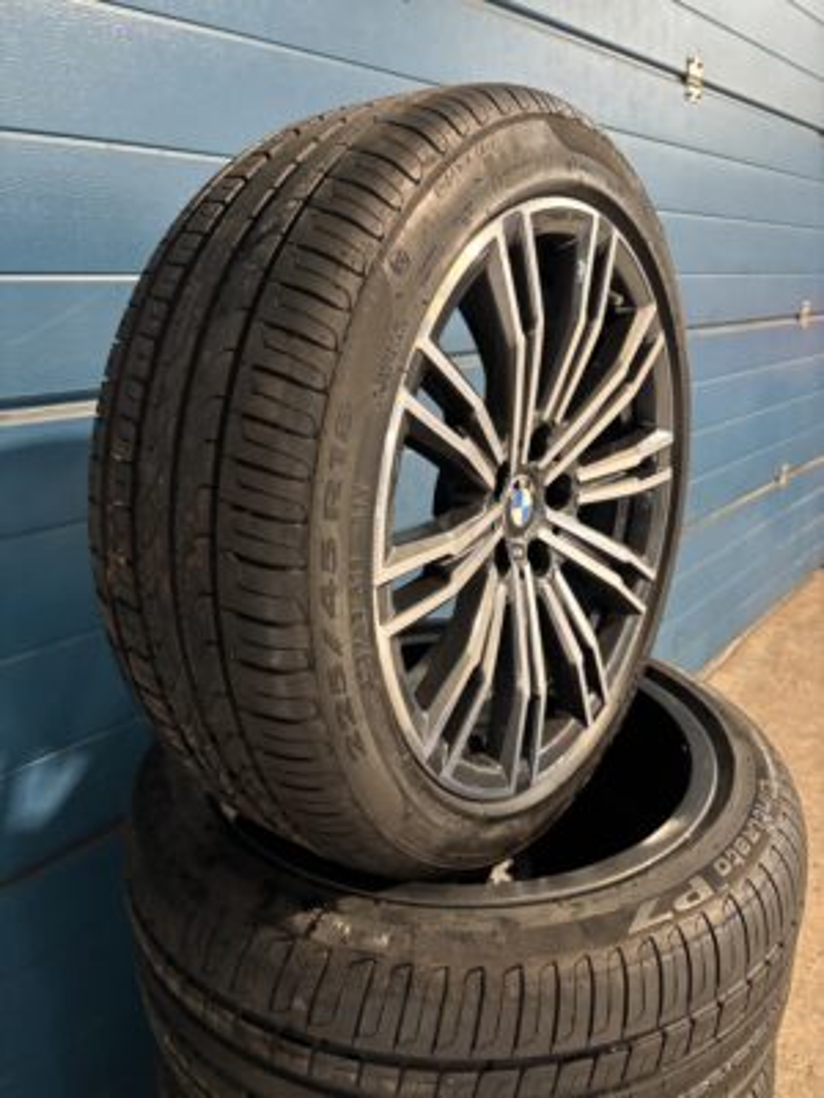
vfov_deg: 67.3
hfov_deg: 53.1
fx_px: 825
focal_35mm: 26
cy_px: 549
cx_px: 412
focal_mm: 5.96
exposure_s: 1/33
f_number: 1.6
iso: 500
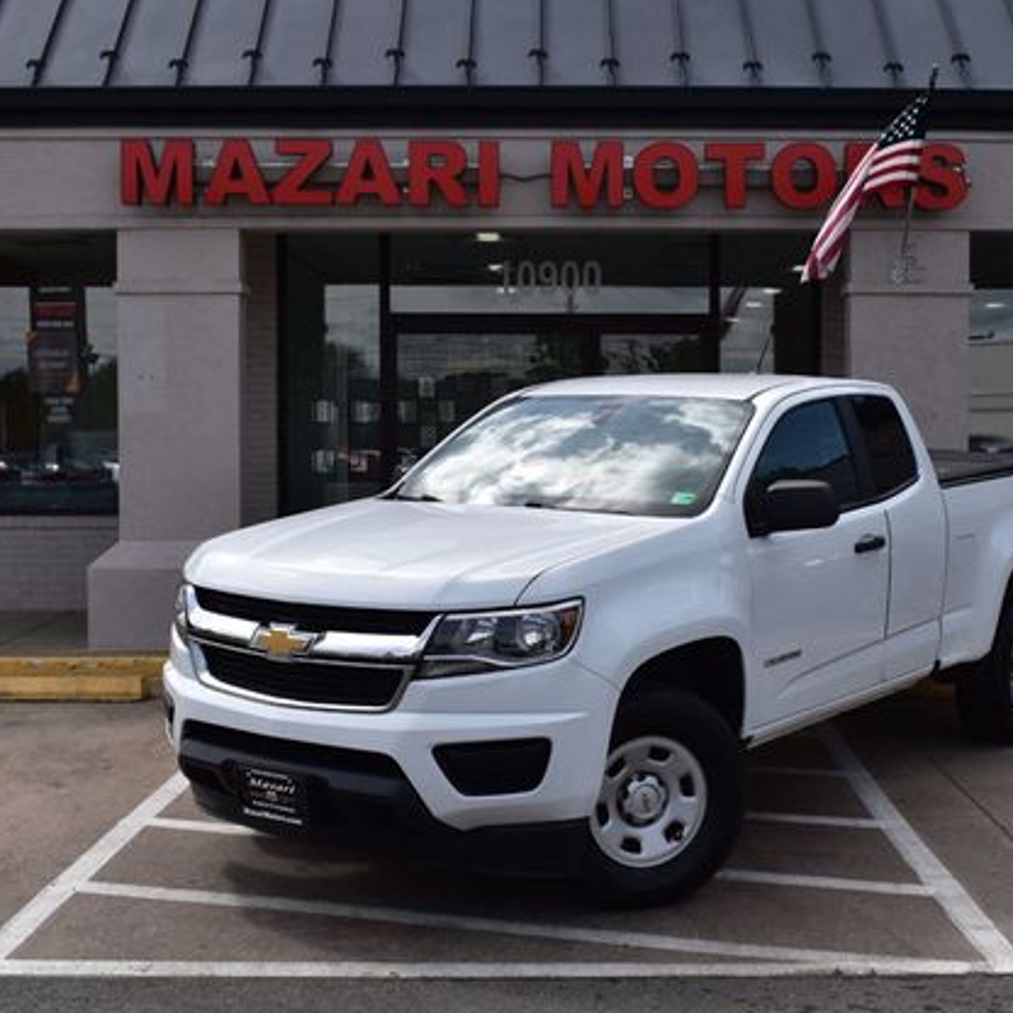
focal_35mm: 51
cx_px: 601
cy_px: 516
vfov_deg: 33.4
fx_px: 1689
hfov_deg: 33.3
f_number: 11
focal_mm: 26
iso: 280
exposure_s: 1/500
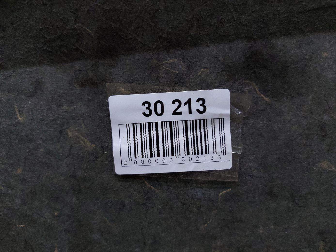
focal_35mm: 24
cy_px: 126
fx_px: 233
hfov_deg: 71.6
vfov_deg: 56.8
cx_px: 168
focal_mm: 5.23
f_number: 1.8
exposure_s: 1/50
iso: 125
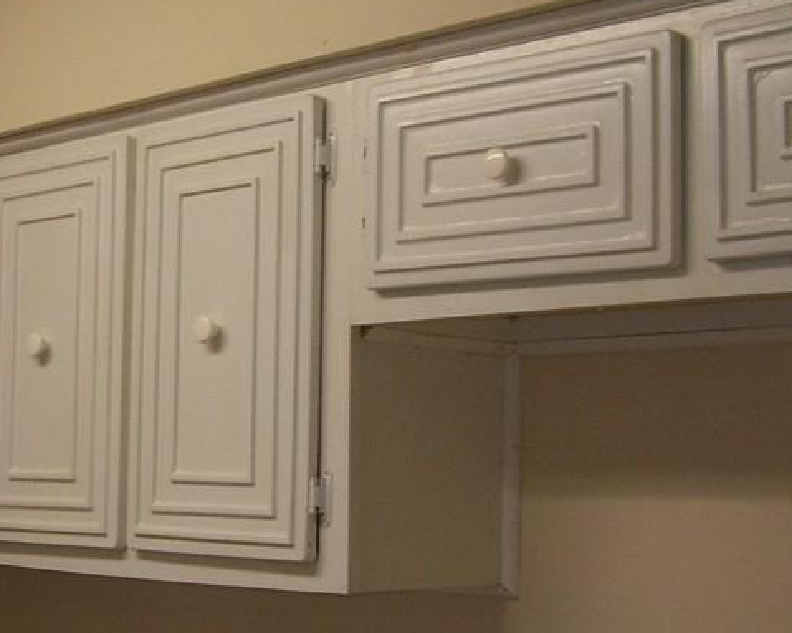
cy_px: 321
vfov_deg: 21.5
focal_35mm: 71
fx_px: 1664
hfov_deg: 26.5
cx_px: 231
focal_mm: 5.6
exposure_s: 1/60
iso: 125
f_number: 2.7
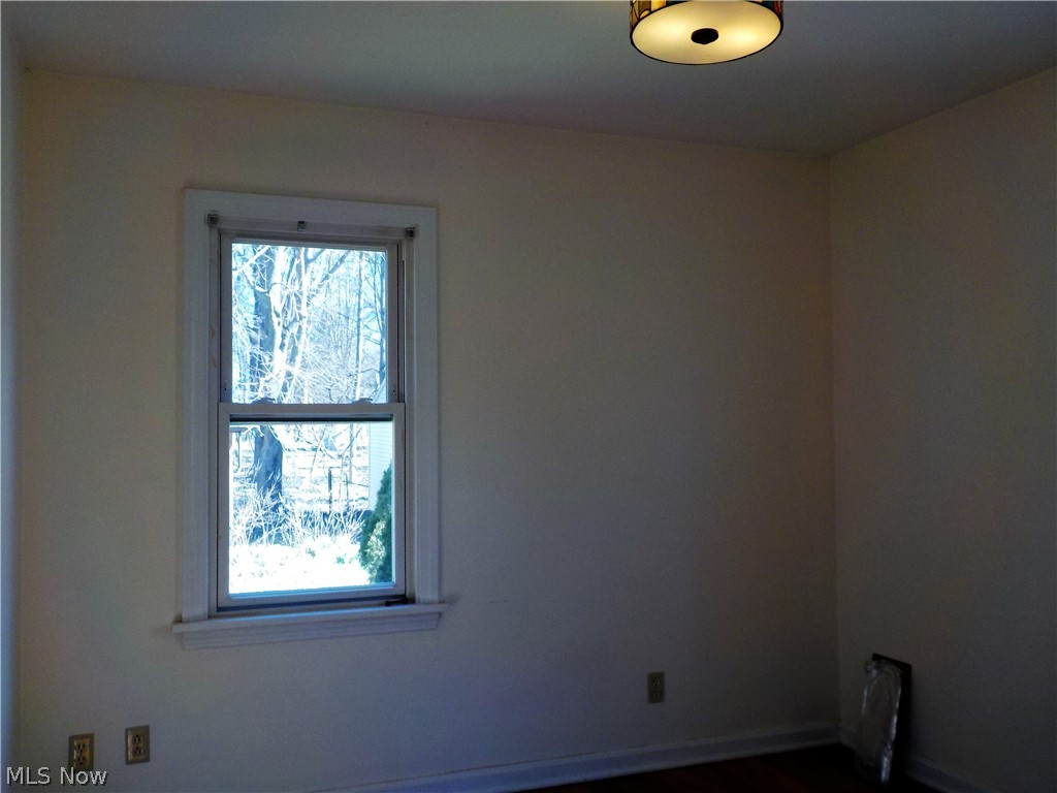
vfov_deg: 46.8
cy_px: 396
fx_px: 916
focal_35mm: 30
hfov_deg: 60.0
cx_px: 528
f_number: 3.3
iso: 125
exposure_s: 1/50
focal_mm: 4.1
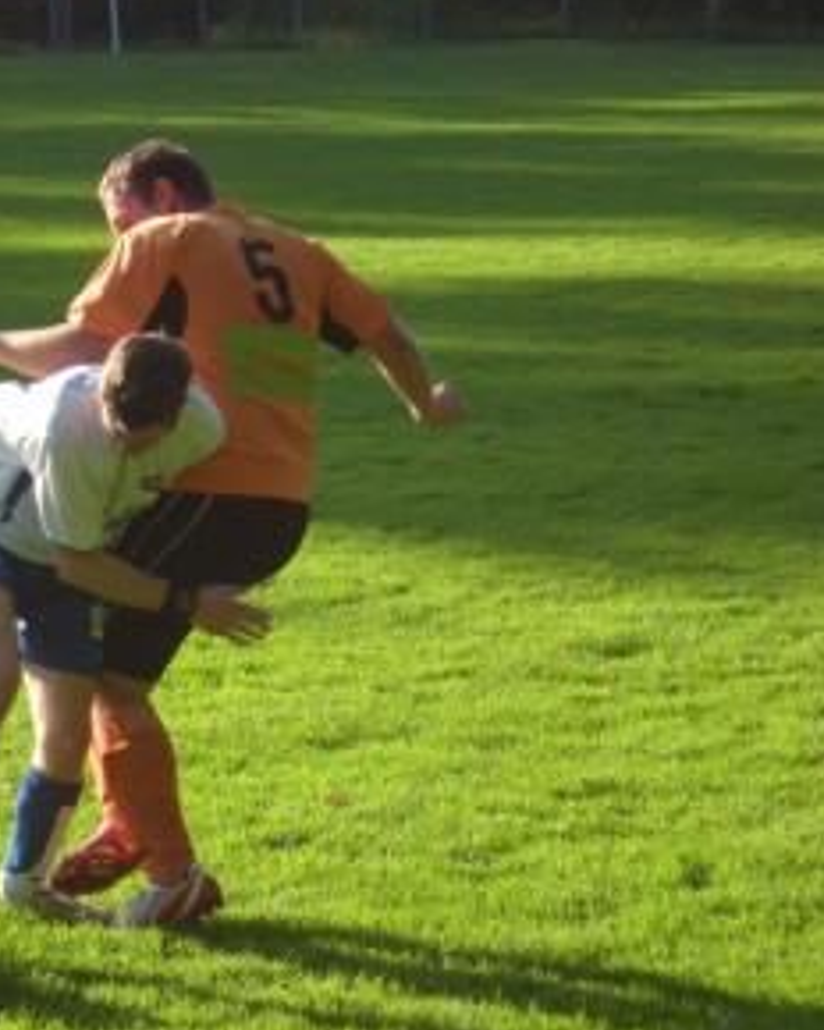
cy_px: 693
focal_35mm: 172
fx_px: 5243
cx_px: 245
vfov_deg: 11.2
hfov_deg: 9.0
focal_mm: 18.9
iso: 192
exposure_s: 1/250
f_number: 5.9
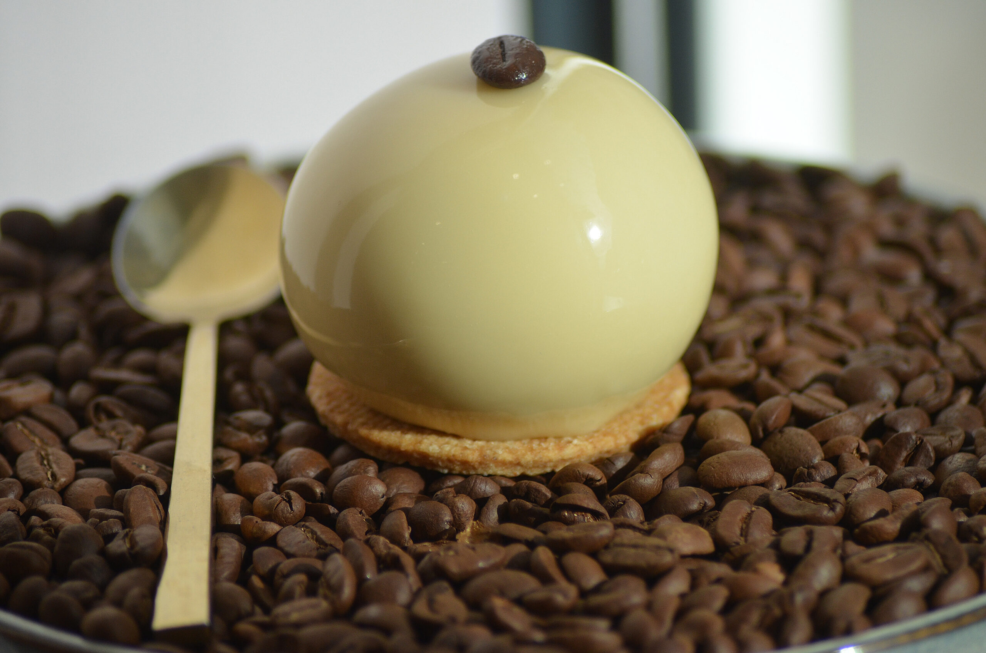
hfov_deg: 7.4
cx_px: 493
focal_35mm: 278
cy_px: 326
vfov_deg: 4.9
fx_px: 7585
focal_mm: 185
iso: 400
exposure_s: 1/1600
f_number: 5
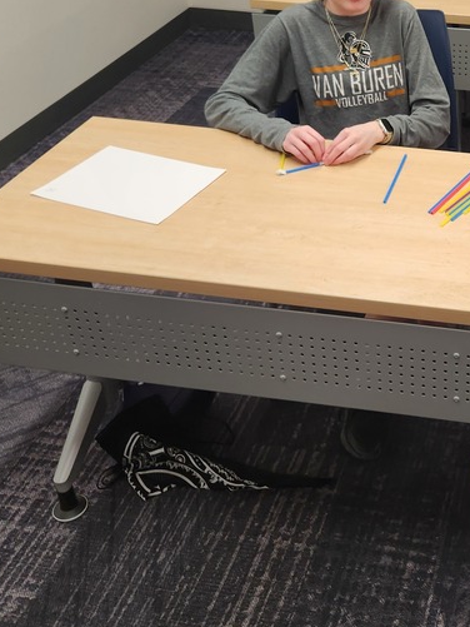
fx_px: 850
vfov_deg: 40.0
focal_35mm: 47
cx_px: 464
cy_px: 213
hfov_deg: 29.0
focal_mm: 5.4
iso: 160
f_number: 1.8
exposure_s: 1/180
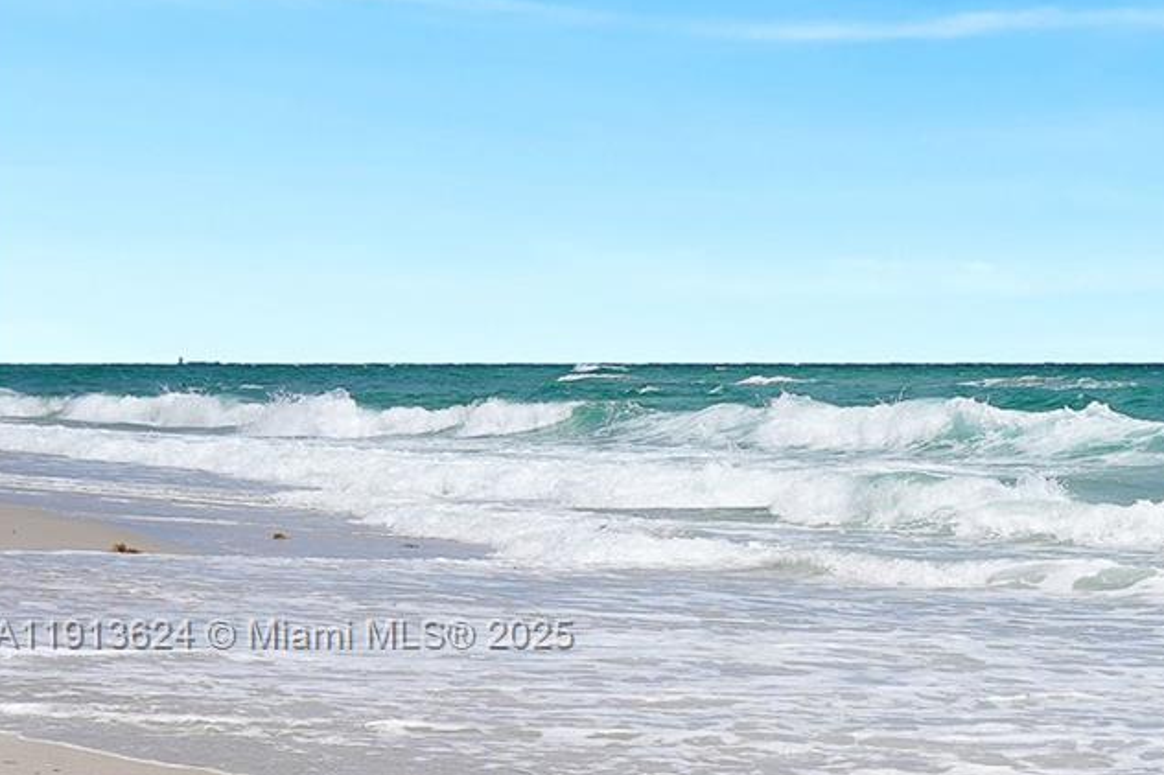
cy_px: 637
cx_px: 1457
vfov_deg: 12.0
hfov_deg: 17.0
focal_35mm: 114
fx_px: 3685
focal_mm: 30
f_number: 10
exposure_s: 1/500
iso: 100
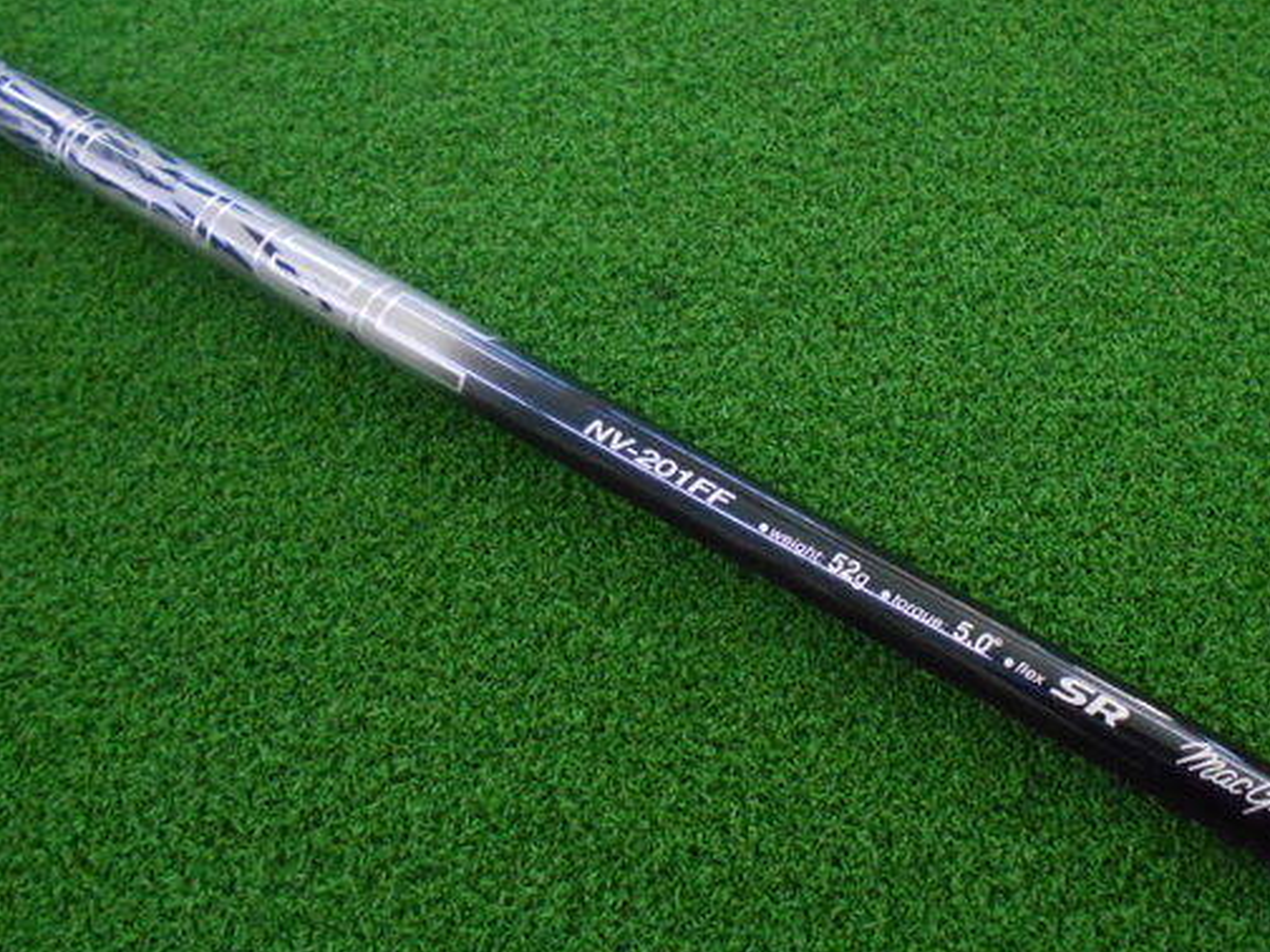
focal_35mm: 33
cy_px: 436
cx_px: 801
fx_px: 1211
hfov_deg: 54.7
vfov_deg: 42.9
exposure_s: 1/200
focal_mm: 4.6
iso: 800
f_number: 3.2
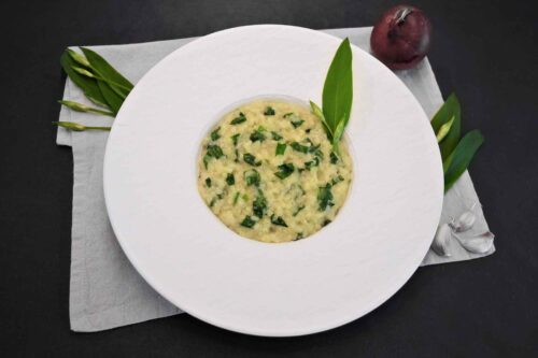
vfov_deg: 41.7
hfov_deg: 59.5
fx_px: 471
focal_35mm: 32
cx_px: 269
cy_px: 179
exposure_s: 1/60
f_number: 4.5
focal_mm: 21
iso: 800
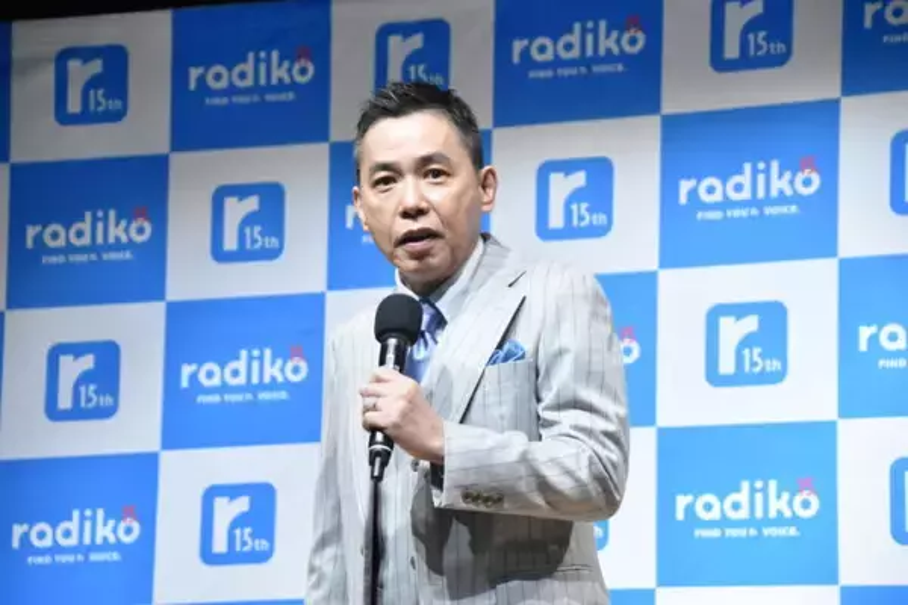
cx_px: 454
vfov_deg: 8.7
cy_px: 302
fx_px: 3972
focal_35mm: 158
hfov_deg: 13.0
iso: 6400
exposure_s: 1/200
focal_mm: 105
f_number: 6.3
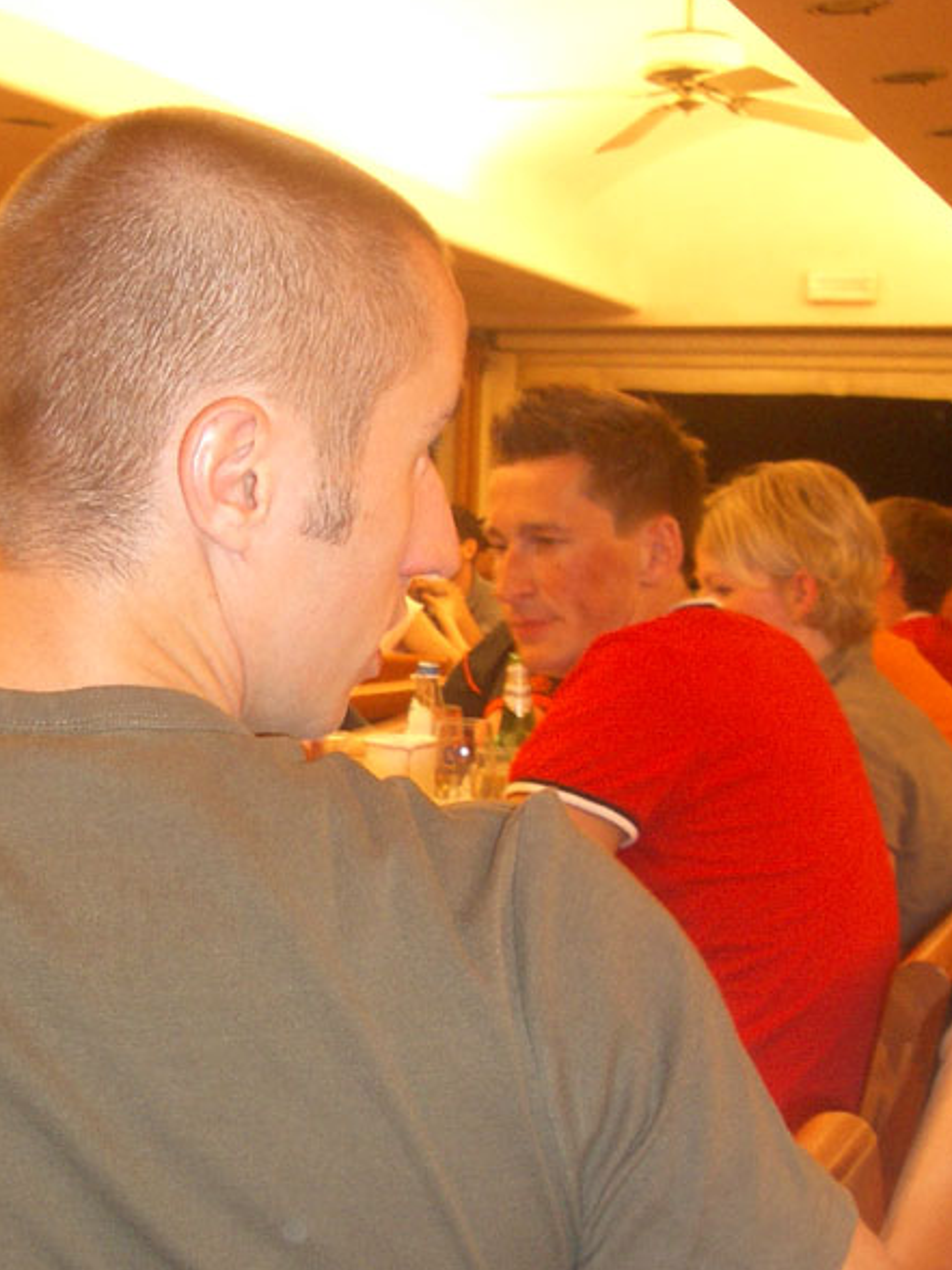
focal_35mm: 61
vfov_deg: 31.7
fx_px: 2237
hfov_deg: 23.9
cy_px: 596
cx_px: 307
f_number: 2.6
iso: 100
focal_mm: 5.8
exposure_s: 1/20
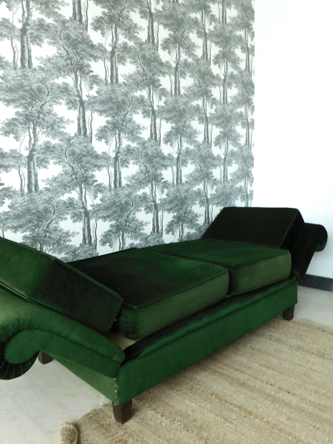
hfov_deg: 48.2
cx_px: 151
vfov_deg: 61.7
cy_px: 219
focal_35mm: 29
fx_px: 372
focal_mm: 4
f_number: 3
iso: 125
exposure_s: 1/6
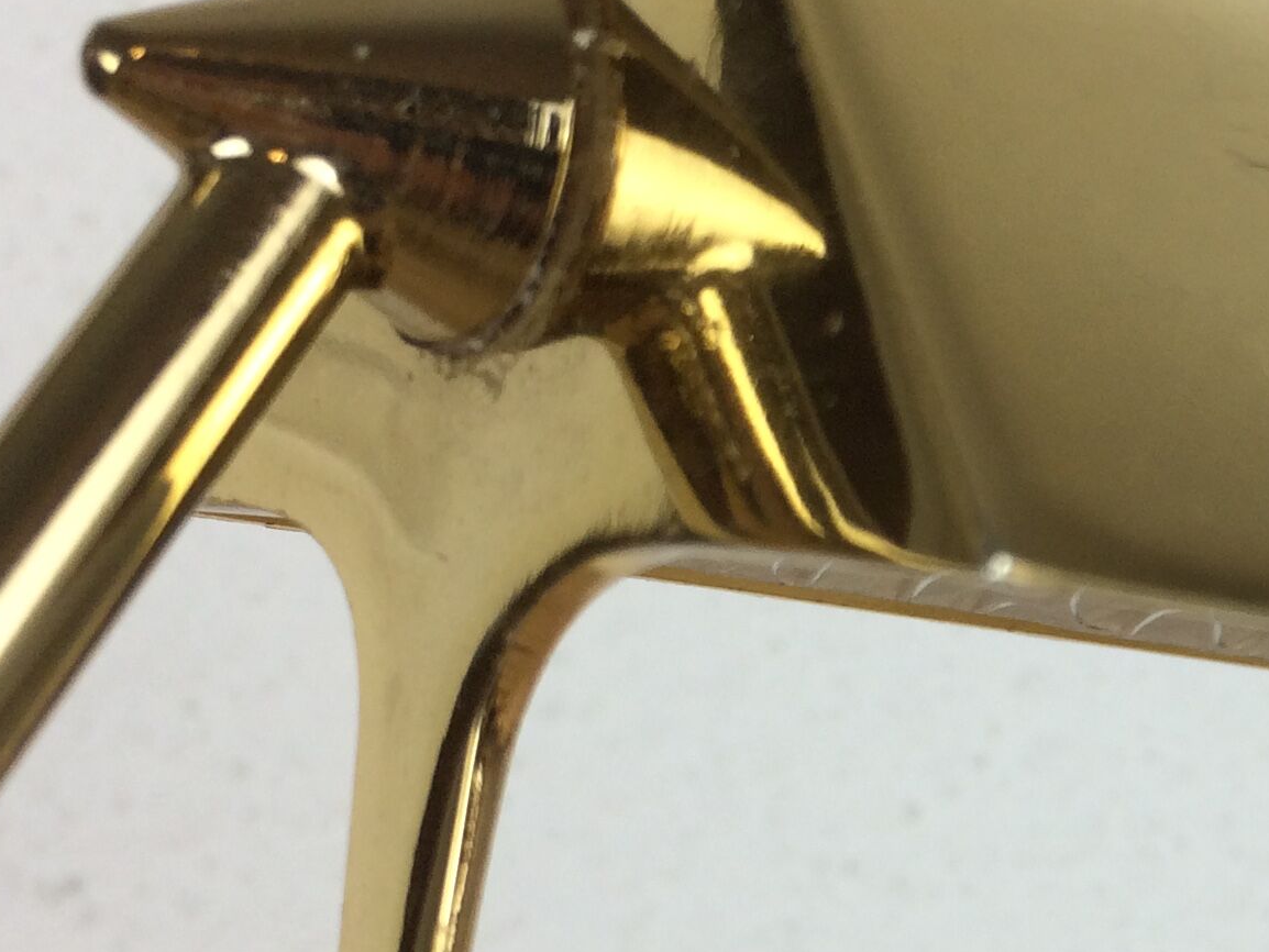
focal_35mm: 82
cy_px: 649
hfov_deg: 22.6
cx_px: 1346
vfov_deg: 17.9
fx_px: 3007
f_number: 2.2
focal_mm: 4.15
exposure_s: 1/100
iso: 40
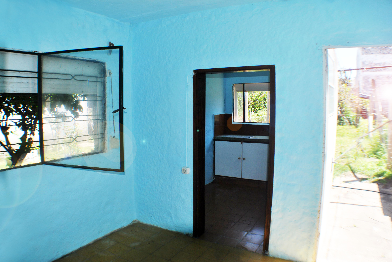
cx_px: 196
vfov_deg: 41.8
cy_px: 131
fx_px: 343
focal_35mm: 32
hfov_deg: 59.4
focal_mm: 21
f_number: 5
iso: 100
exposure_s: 1/200
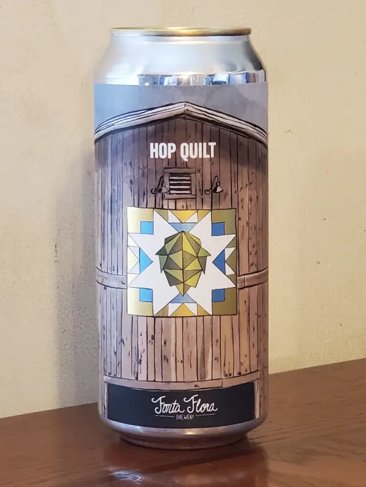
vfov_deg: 36.8
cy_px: 244
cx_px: 183
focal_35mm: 52
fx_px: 733
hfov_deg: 28.0
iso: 250
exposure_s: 1/15
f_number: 2.4
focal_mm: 6
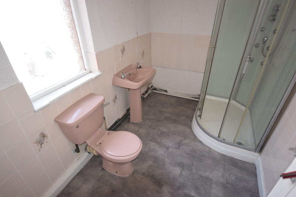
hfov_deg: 82.5
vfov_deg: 60.6
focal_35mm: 21
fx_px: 169
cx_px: 145
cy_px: 103
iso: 800
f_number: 5
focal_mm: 13
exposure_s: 1/100
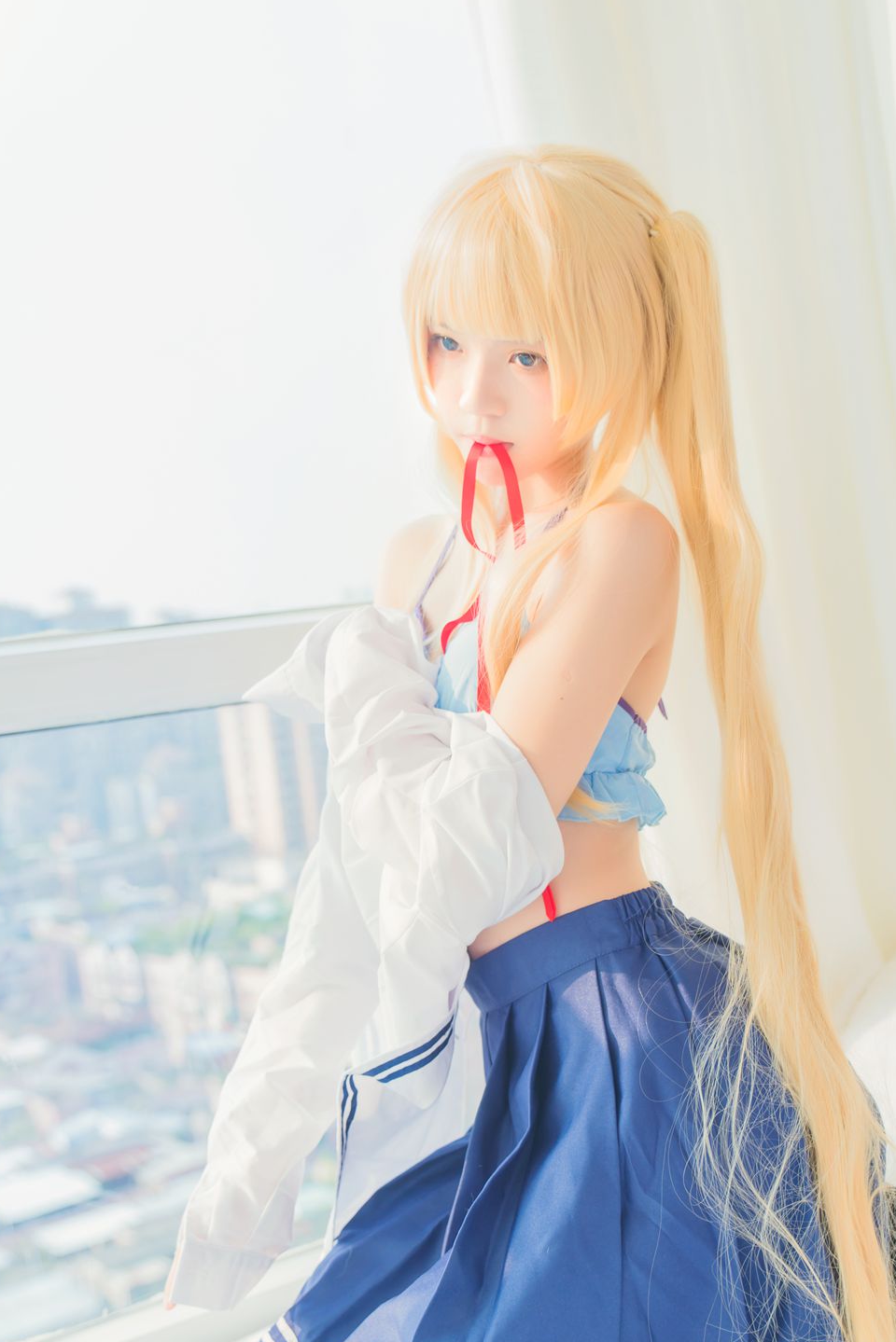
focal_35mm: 45
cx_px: 505
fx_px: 1679
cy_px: 756
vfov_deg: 43.5
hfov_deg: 29.8
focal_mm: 36
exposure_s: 1/125
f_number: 3.2
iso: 160
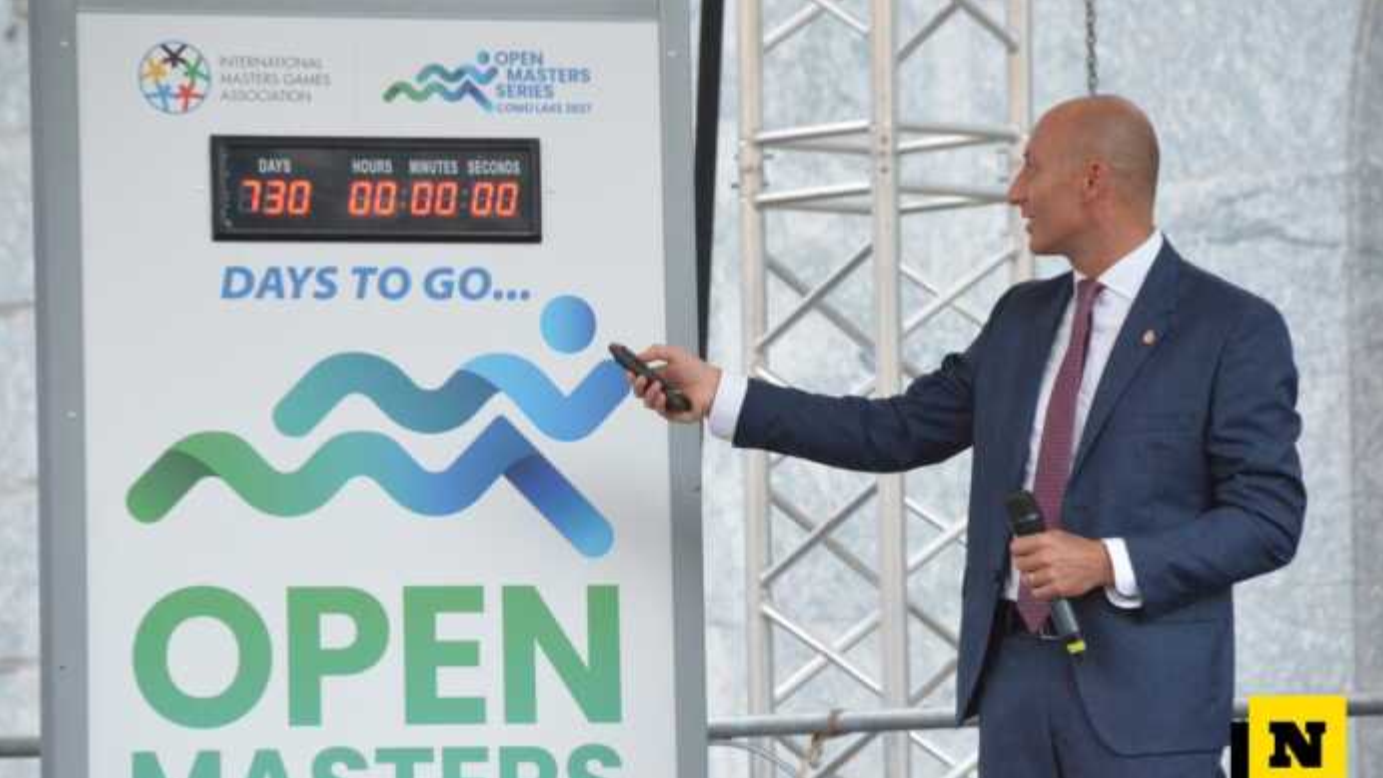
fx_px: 9826
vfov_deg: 4.5
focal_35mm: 268
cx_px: 692
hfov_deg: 8.1
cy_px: 391
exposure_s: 1/200
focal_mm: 170
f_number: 7.1
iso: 5000
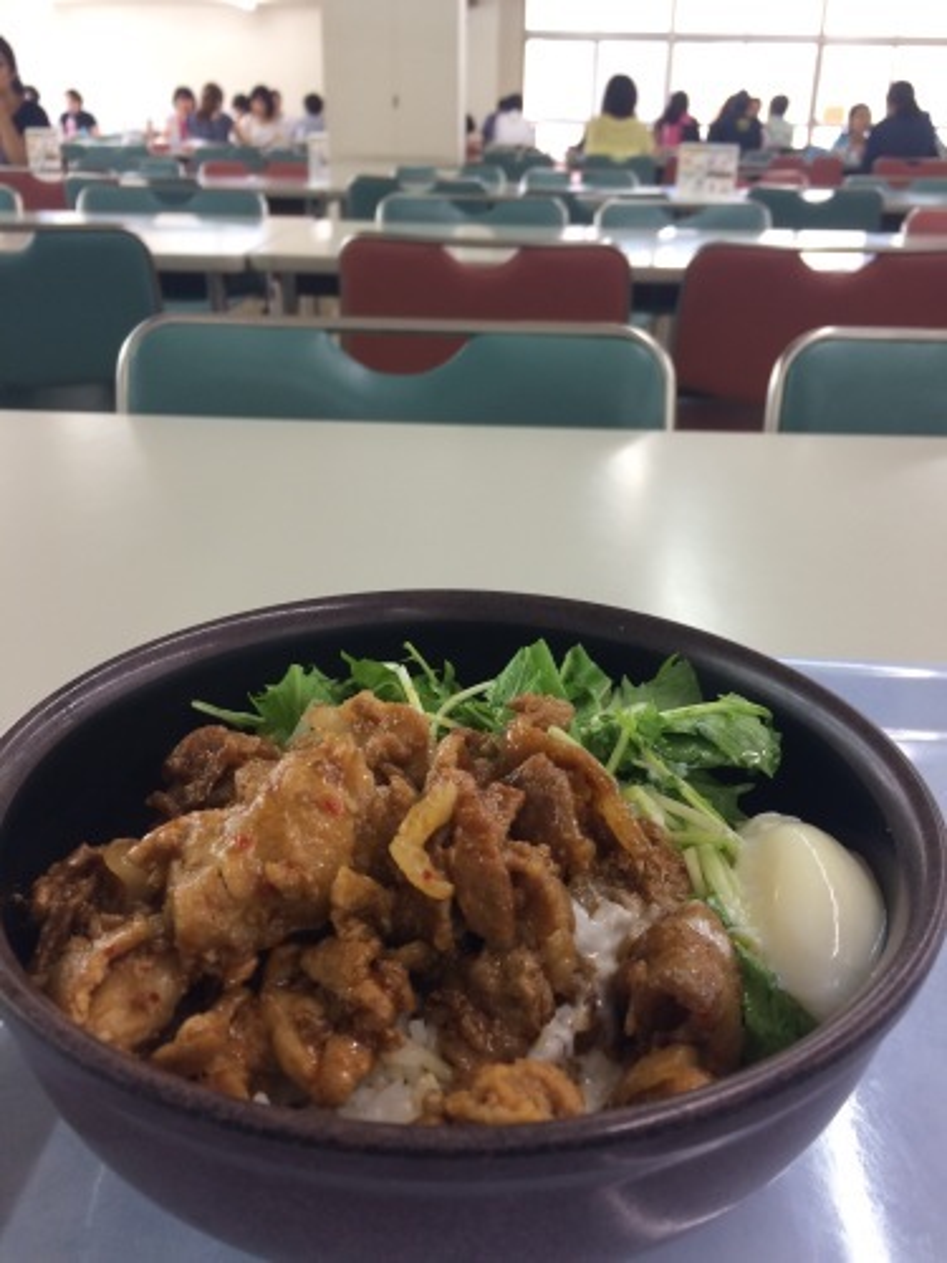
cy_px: 632
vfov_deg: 61.7
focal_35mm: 29
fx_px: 1058
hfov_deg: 48.2
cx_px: 474
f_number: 2.2
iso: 64
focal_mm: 4.15
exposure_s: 1/30
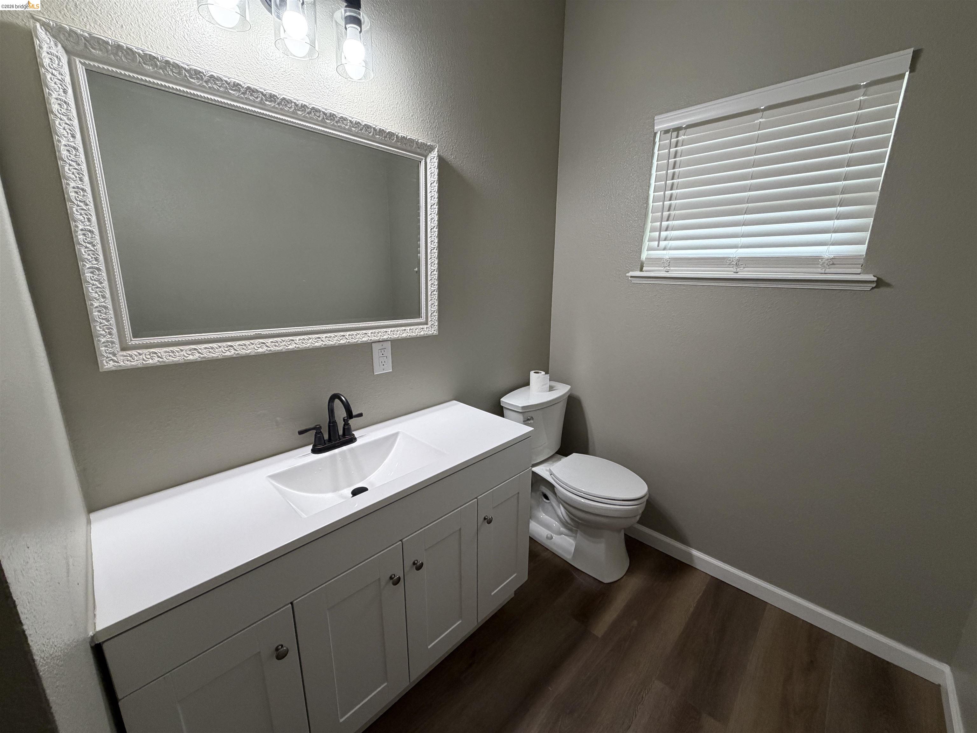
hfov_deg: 102.1
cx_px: 488
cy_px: 366
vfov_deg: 85.7
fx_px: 395
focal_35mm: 14
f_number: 2.2
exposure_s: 1/120
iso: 320
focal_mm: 2.22
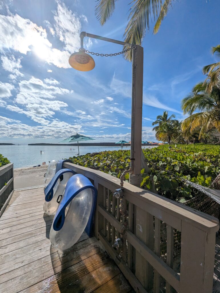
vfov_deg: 106.1
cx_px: 110
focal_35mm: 13
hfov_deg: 90.1
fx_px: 110
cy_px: 146
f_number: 2.2
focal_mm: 1.95
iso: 49
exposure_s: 1/9615
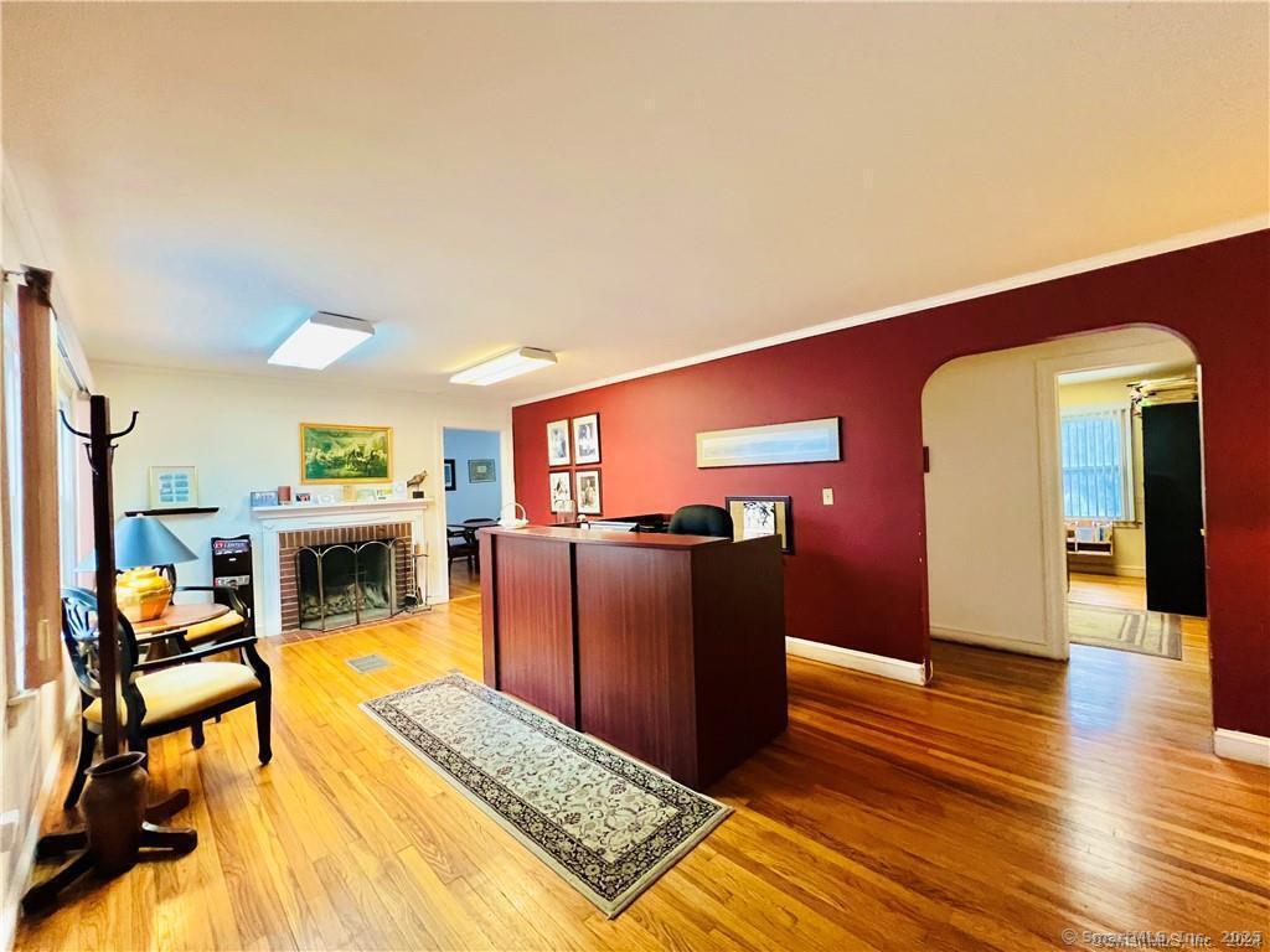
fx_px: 477
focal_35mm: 13
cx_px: 635
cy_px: 476
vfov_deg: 89.9
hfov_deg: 106.2
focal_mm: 1.57
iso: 500
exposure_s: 1/60
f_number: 1.8
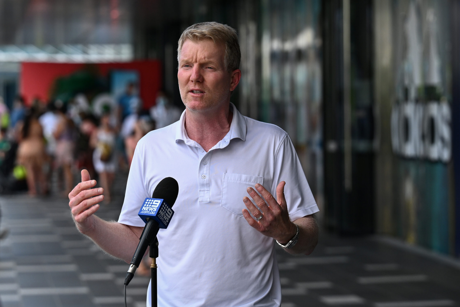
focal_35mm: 165
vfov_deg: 8.3
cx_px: 230
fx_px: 2108
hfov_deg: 12.5
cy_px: 154
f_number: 4
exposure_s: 1/1250
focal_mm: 110
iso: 400
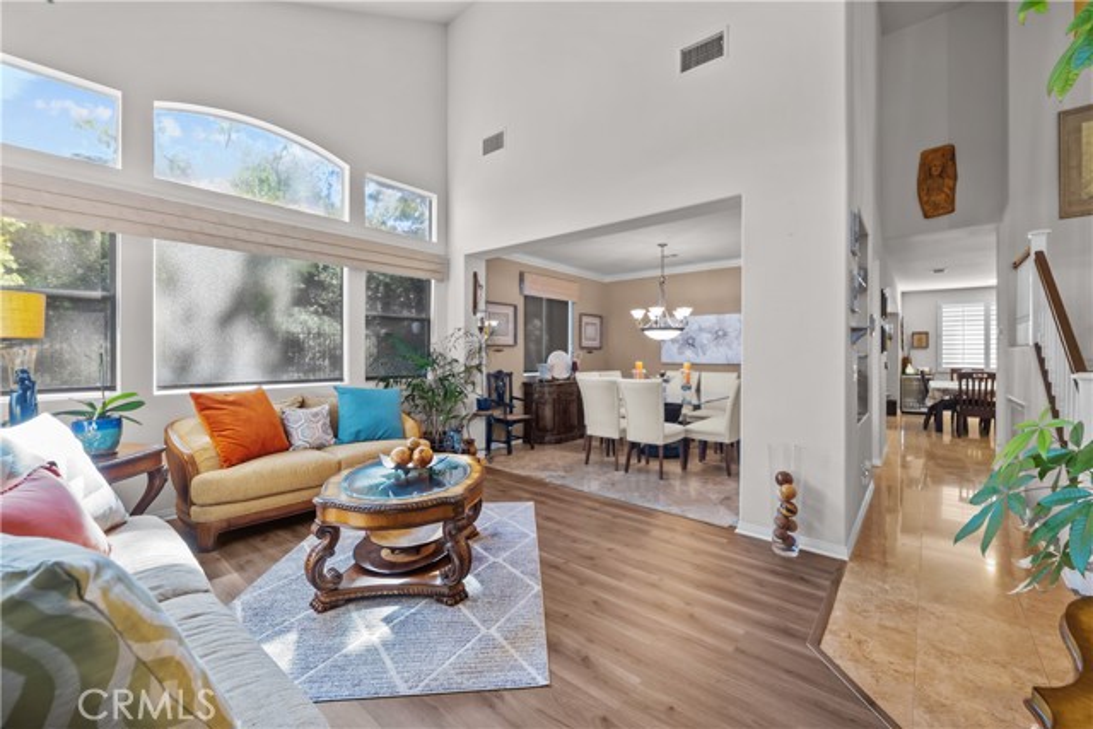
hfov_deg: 104.2
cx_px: 546
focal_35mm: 14
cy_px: 364
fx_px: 425
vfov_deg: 81.2
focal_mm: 14
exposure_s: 6
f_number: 9
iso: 100
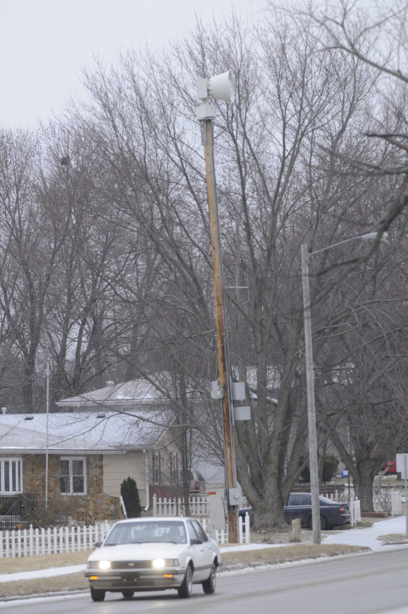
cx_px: 204
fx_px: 4219
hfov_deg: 5.5
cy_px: 307
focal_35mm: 248
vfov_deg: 8.3
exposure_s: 1/500
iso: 250
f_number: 4.5
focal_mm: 165
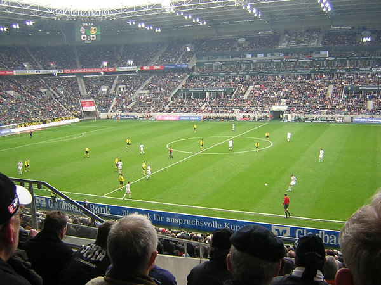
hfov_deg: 51.4
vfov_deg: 39.7
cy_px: 142
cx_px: 190
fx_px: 396
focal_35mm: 36
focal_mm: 4.7
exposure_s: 1/302
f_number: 2.6
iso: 200
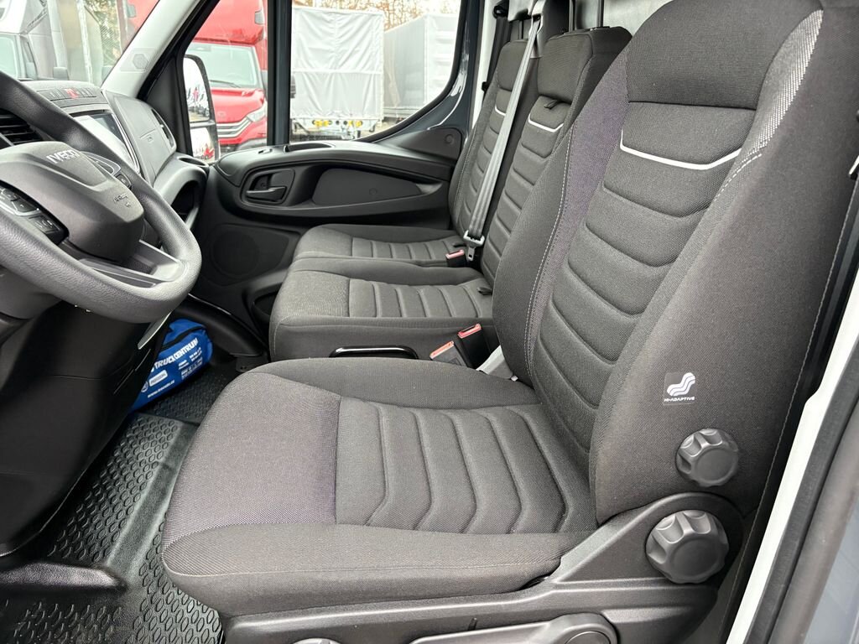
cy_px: 322
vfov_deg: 53.1
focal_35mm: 26
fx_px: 645
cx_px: 430
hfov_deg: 67.3
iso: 320
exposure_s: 1/60
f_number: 1.6
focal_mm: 5.96
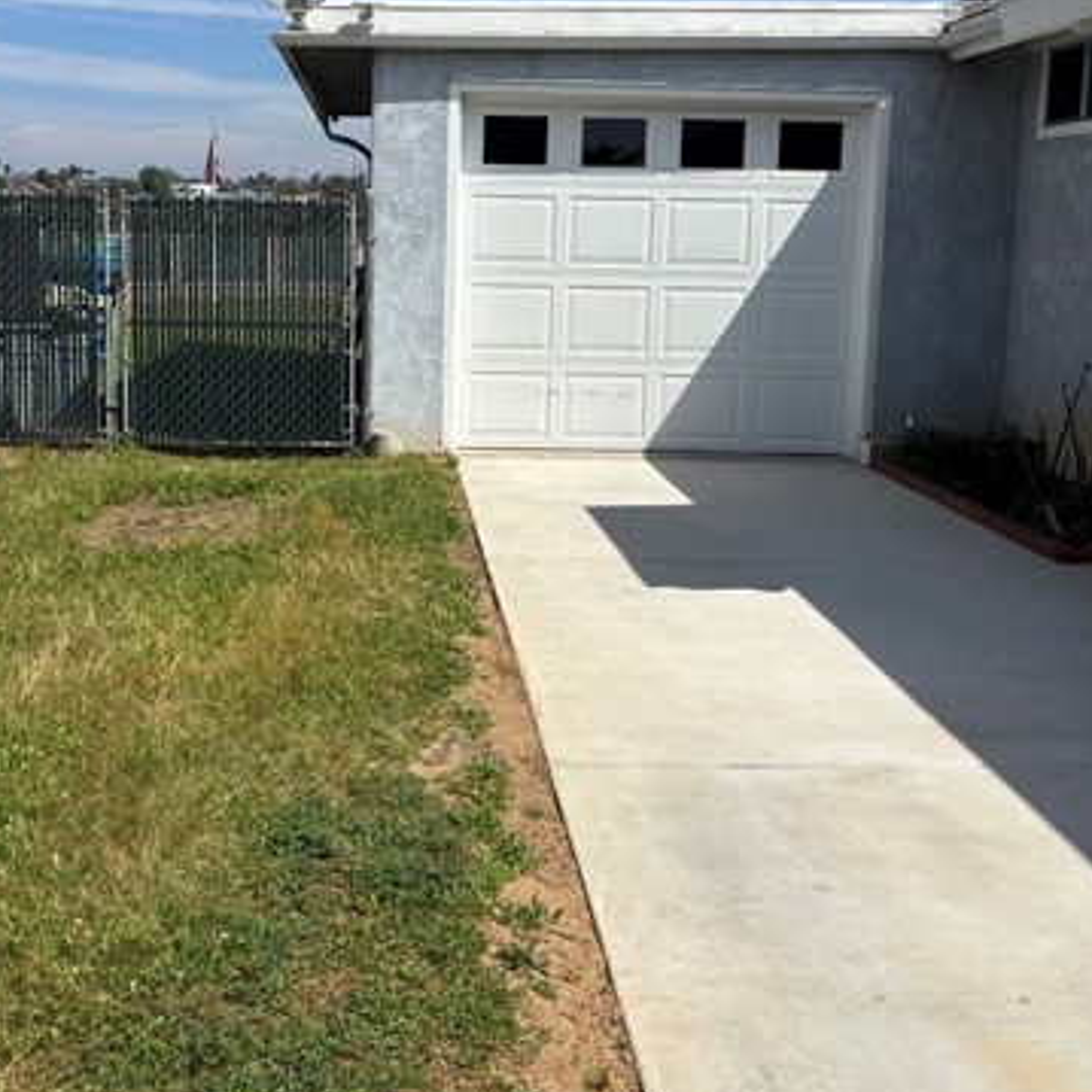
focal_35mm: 41
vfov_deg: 40.6
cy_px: 408
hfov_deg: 40.8
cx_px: 447
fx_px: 1463
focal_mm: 5.96
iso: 50
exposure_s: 1/6329
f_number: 1.6
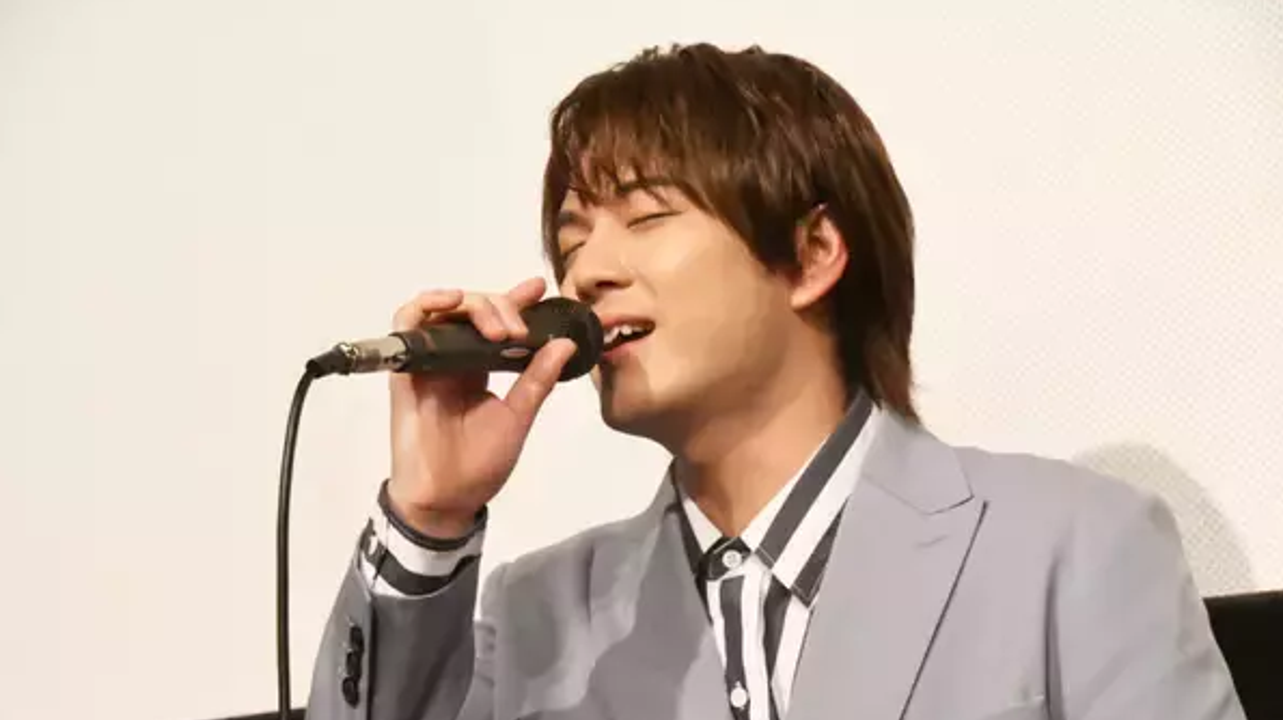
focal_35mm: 111
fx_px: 3774
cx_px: 638
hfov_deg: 19.3
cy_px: 416
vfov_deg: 10.9
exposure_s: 1/160
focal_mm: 70
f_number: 6.3
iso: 20000
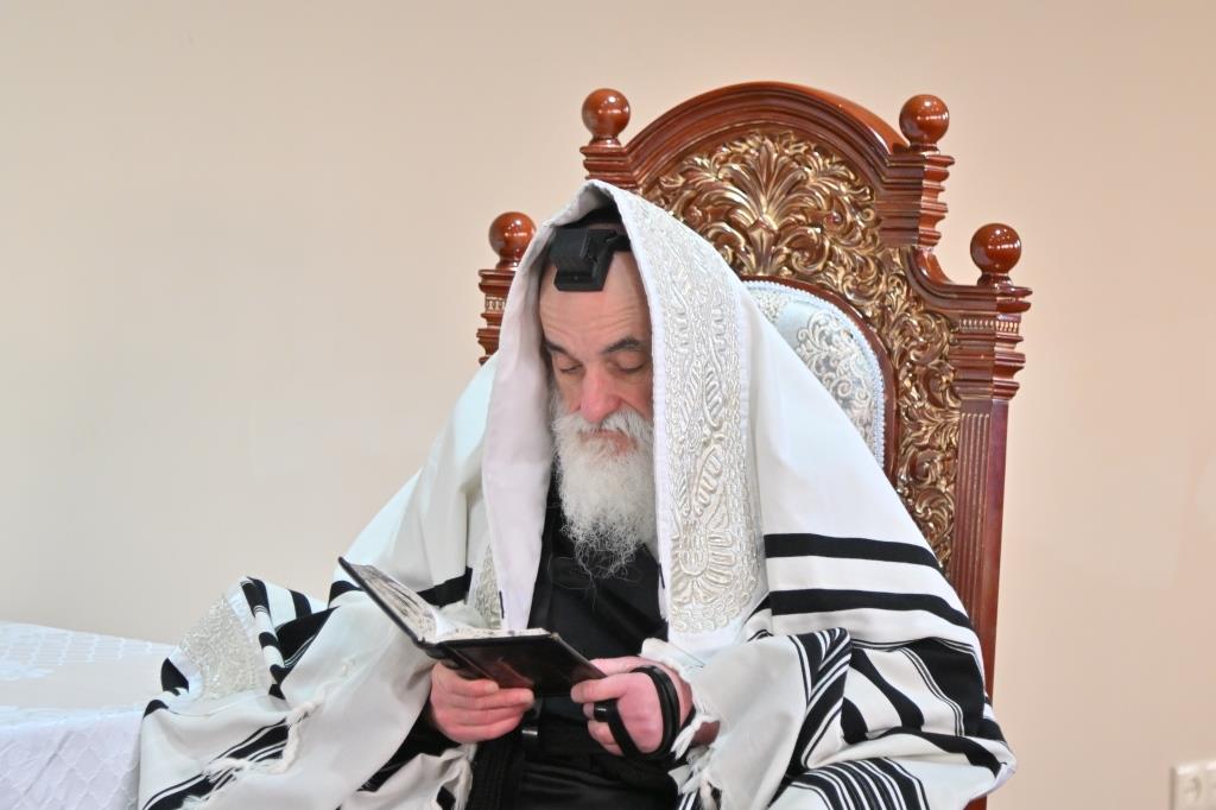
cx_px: 608
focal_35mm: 138
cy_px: 405
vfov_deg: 9.9
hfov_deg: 14.9
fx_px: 4660
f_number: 4
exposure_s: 1/160
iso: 1250
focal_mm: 92
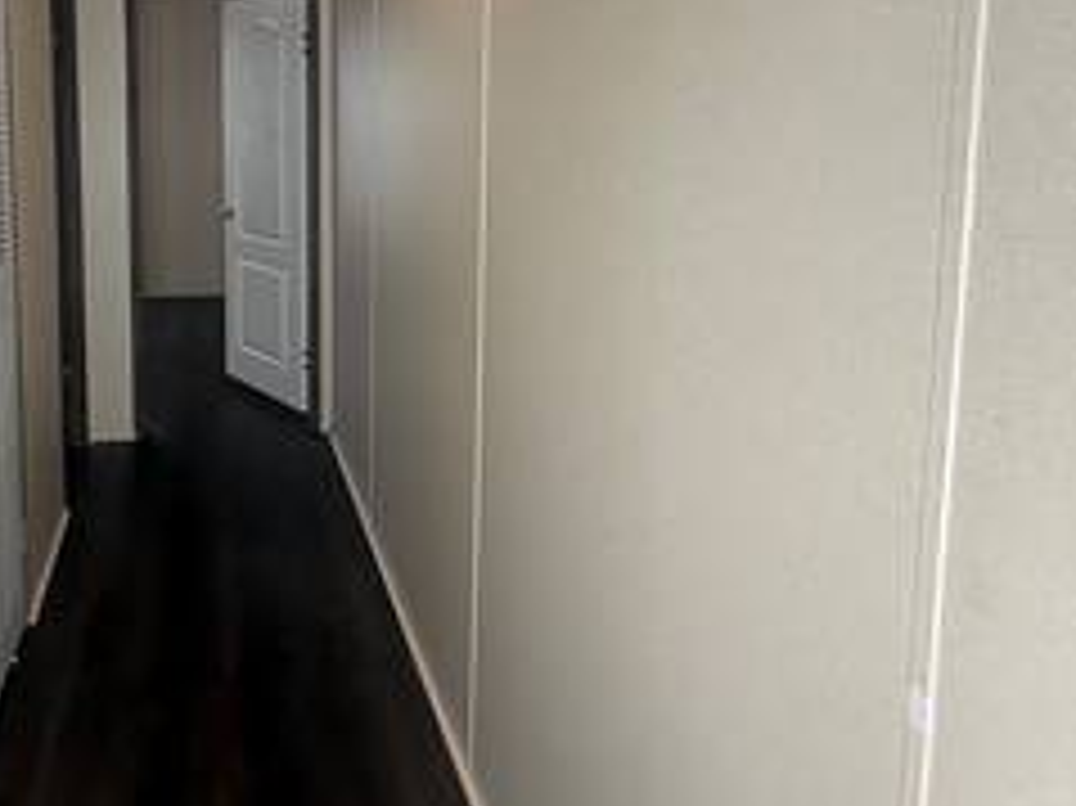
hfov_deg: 57.9
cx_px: 315
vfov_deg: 45.0
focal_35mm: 30
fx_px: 932
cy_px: 194
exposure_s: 1/120
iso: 200
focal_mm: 2.22
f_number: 2.2
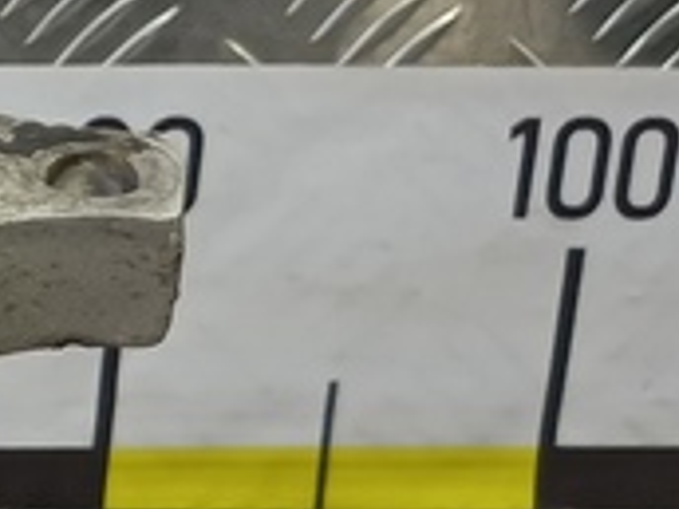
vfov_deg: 10.6
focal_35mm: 137
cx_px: -1184
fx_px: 2687
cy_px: 643
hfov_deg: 11.0
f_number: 1.6
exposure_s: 1/50
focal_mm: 4.11
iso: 166
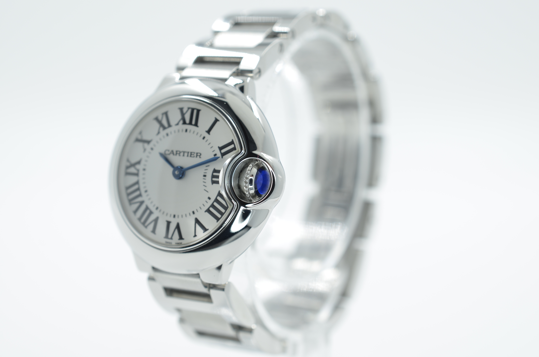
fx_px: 896
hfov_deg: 33.5
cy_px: 178
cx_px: 270
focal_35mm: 60
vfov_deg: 22.5
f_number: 8
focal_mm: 40
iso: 200
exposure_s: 1/50
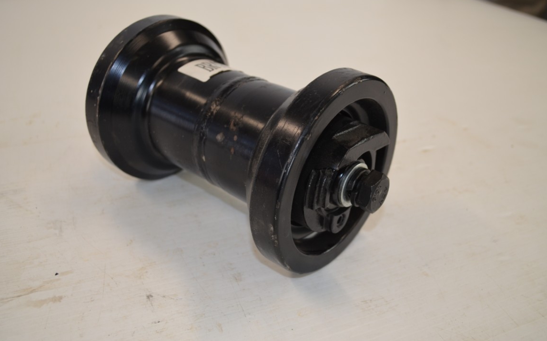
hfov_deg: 52.8
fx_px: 551
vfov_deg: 34.4
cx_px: 274
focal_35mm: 37
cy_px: 164
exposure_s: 1/100
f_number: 4
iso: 400
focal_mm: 24
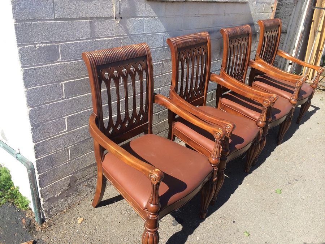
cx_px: 162
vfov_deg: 46.8
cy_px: 122
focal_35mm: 30
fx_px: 282
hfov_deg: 60.0
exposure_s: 1/1414
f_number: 2.2
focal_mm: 4.12
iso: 32
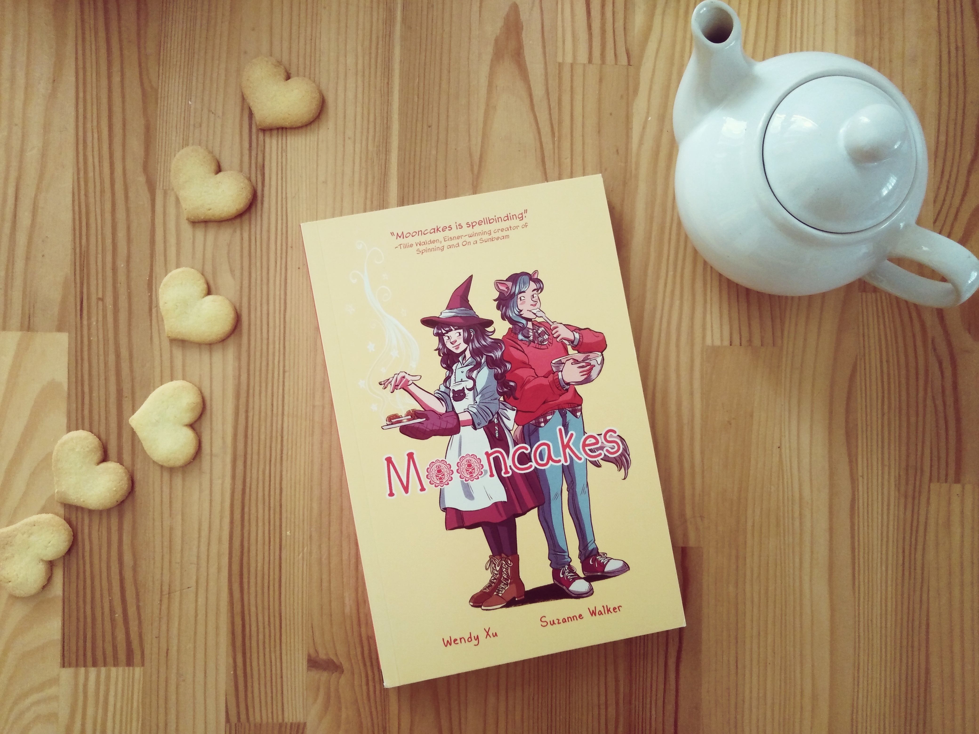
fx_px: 735
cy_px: 367
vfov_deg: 53.1
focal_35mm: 26
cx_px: 490
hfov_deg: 67.3
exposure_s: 1/20
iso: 353
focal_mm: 3.46
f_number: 2.2
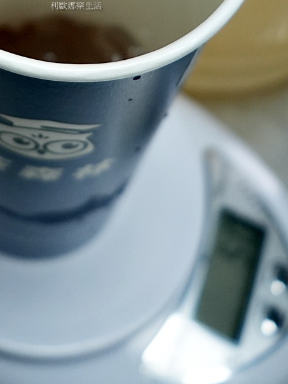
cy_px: 6
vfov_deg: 25.8
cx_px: 74
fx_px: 799
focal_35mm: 72
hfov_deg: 20.3
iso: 800
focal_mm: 29
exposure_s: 1/160
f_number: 4
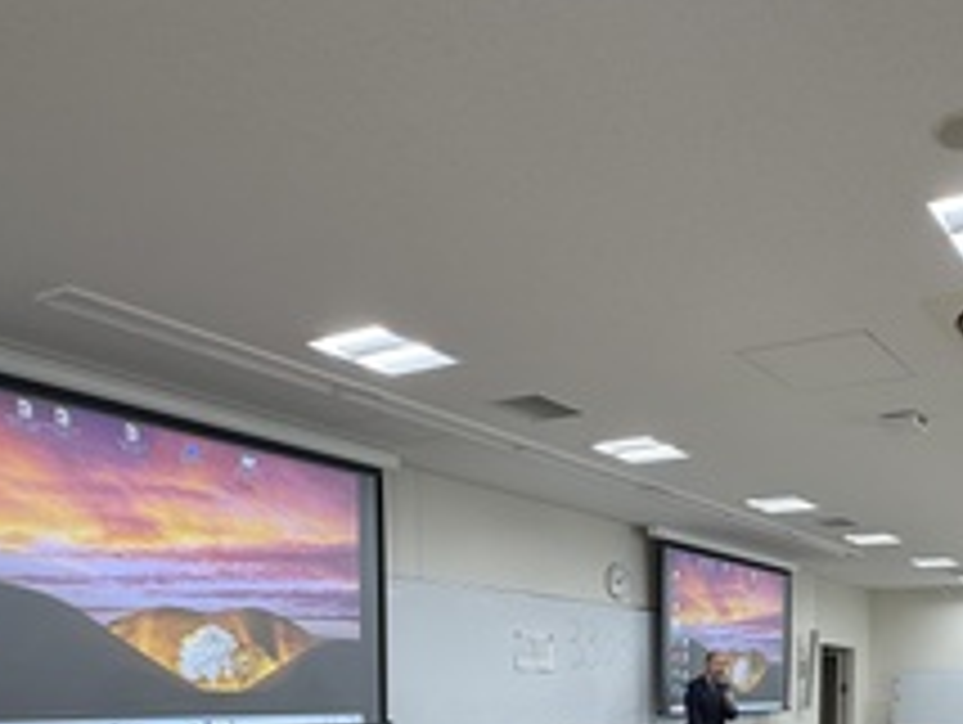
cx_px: 810
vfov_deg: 36.7
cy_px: 755
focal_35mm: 34
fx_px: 947
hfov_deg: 49.7
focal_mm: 2.22
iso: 80
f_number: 2.2
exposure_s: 1/100
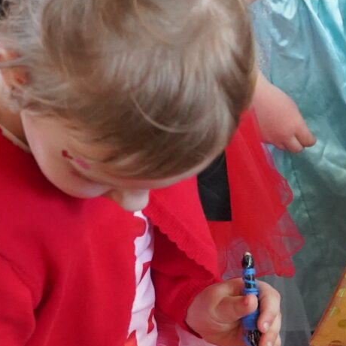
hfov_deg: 11.5
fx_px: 1606
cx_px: 609
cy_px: 97
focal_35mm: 142
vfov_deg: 12.3
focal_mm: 30
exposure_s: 1/160
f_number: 4
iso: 6400
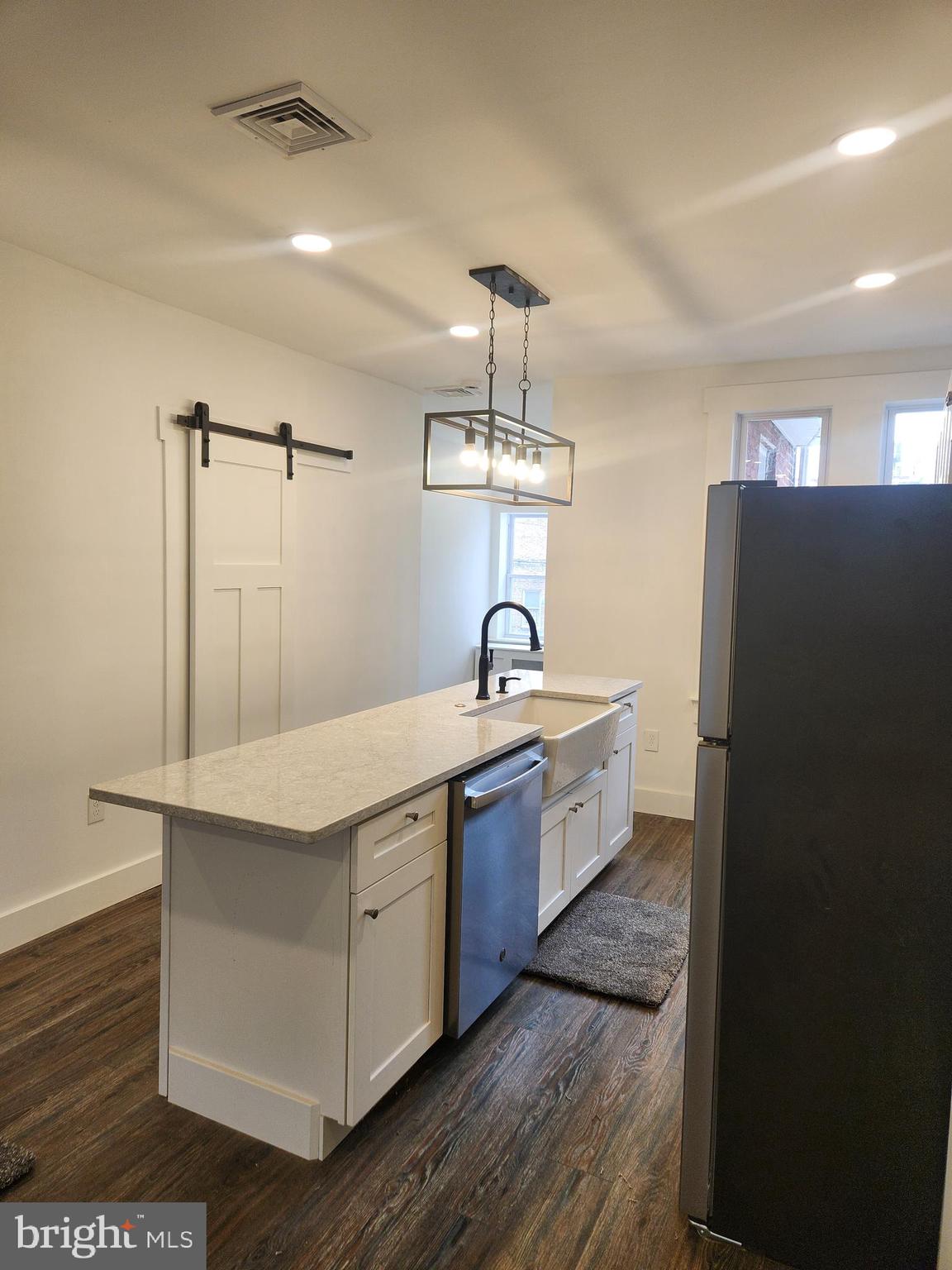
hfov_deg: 58.9
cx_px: 476
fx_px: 843
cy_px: 635
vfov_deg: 73.9
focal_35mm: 23
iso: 64
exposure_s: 1/120
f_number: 1.8
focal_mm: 5.4
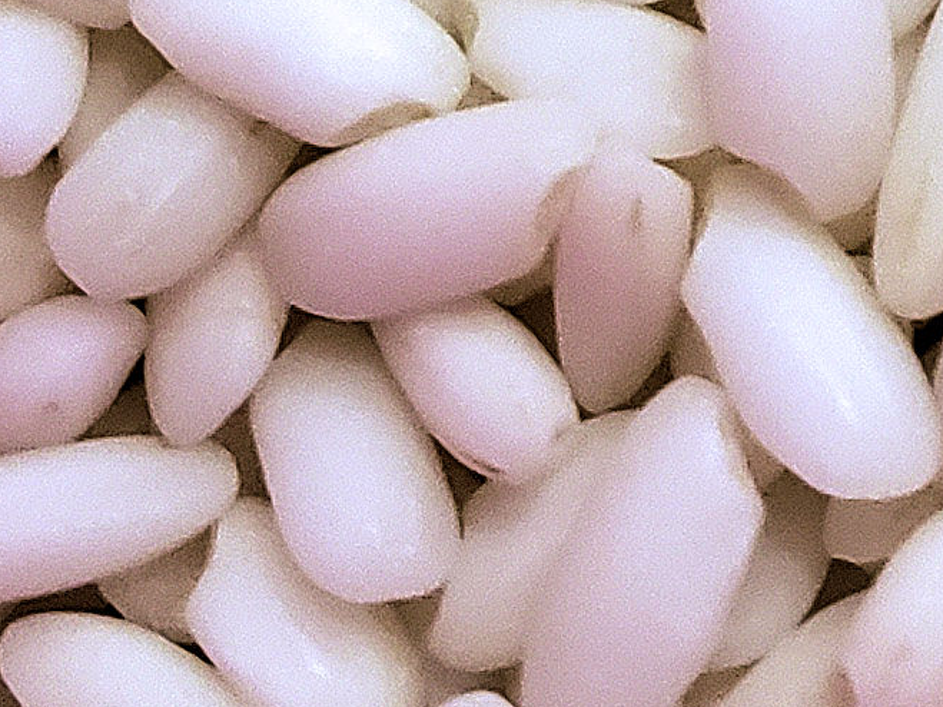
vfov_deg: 8.3
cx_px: 1484
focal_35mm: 159
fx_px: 4331
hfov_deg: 11.8
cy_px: -1209
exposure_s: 1/40
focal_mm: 4.3
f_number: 2.4
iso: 320
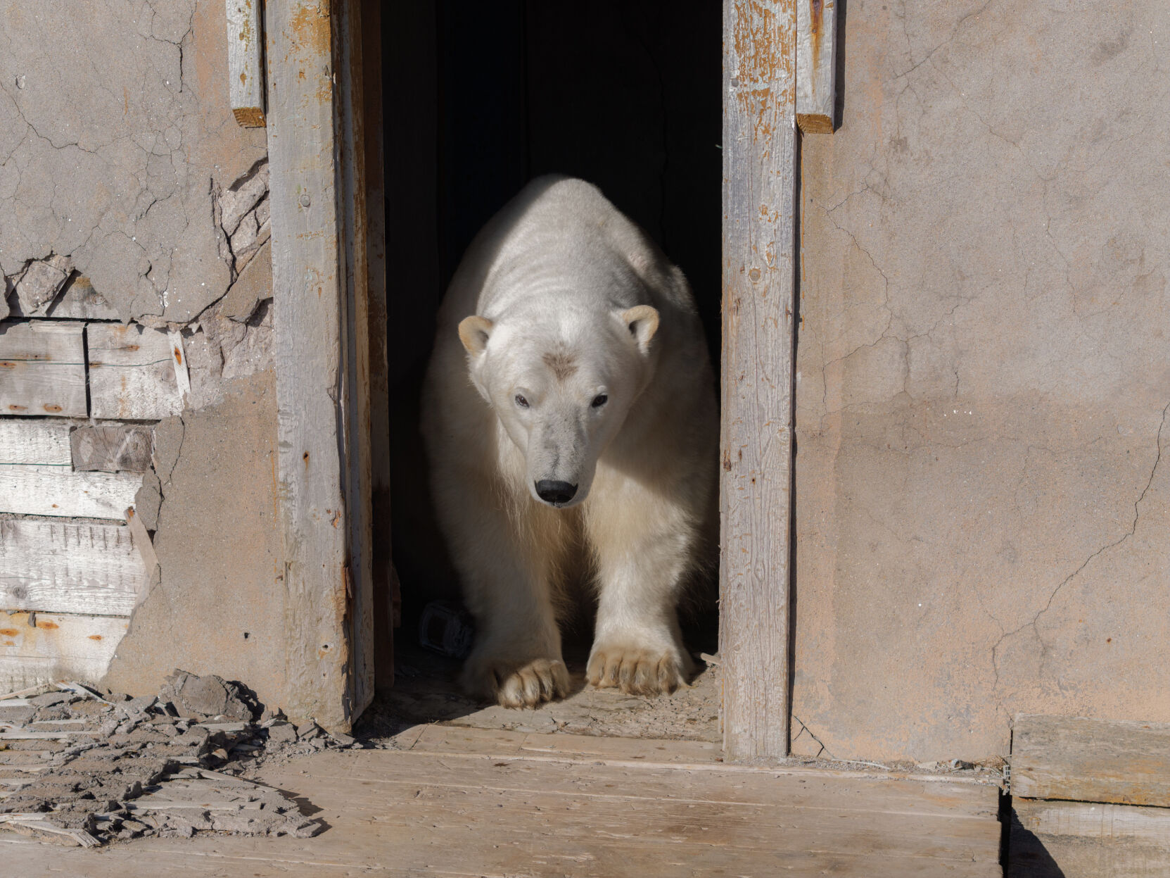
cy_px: 439
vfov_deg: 21.0
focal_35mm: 70
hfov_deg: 27.8
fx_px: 2366
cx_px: 585
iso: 100
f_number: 2.8
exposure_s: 1/100
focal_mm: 19.35
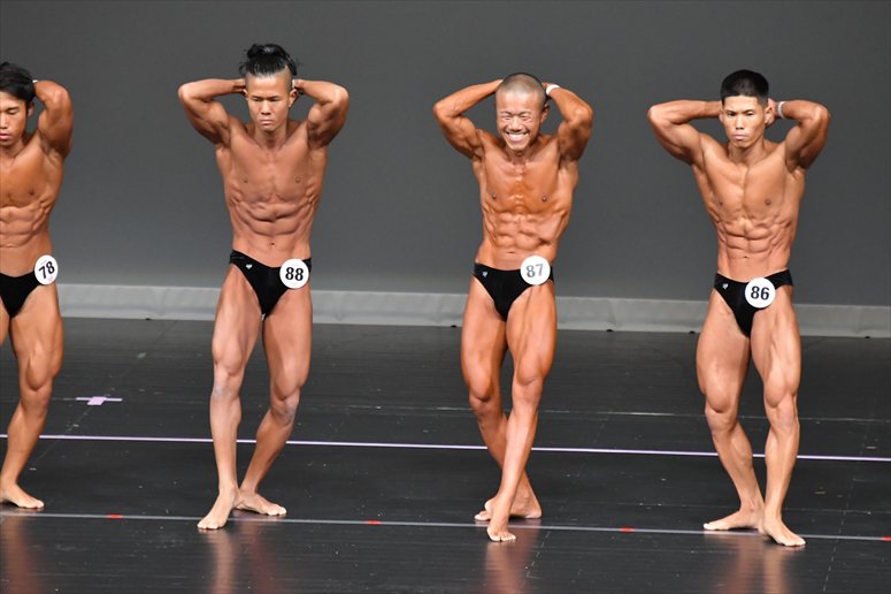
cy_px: 297
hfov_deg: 6.0
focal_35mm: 345
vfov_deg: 4.0
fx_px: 8535
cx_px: 446
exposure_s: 1/400
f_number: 5.6
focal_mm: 230
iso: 5000
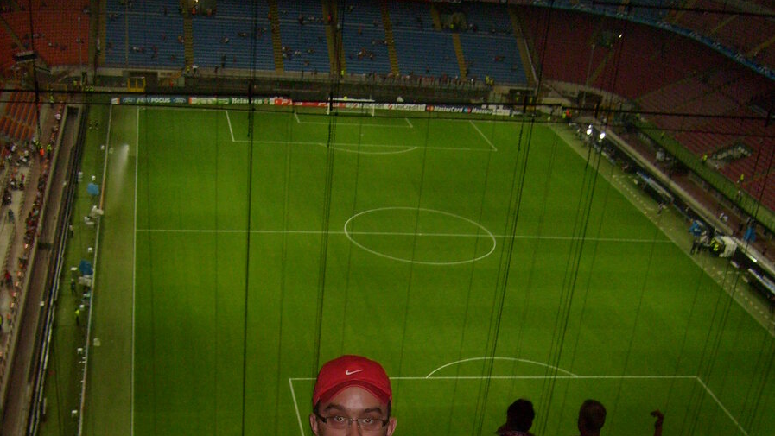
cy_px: 485
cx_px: 387
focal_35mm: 51
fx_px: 1048
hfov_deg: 40.6
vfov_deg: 22.2
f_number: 2.8
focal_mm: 5.8
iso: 100
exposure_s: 1/45
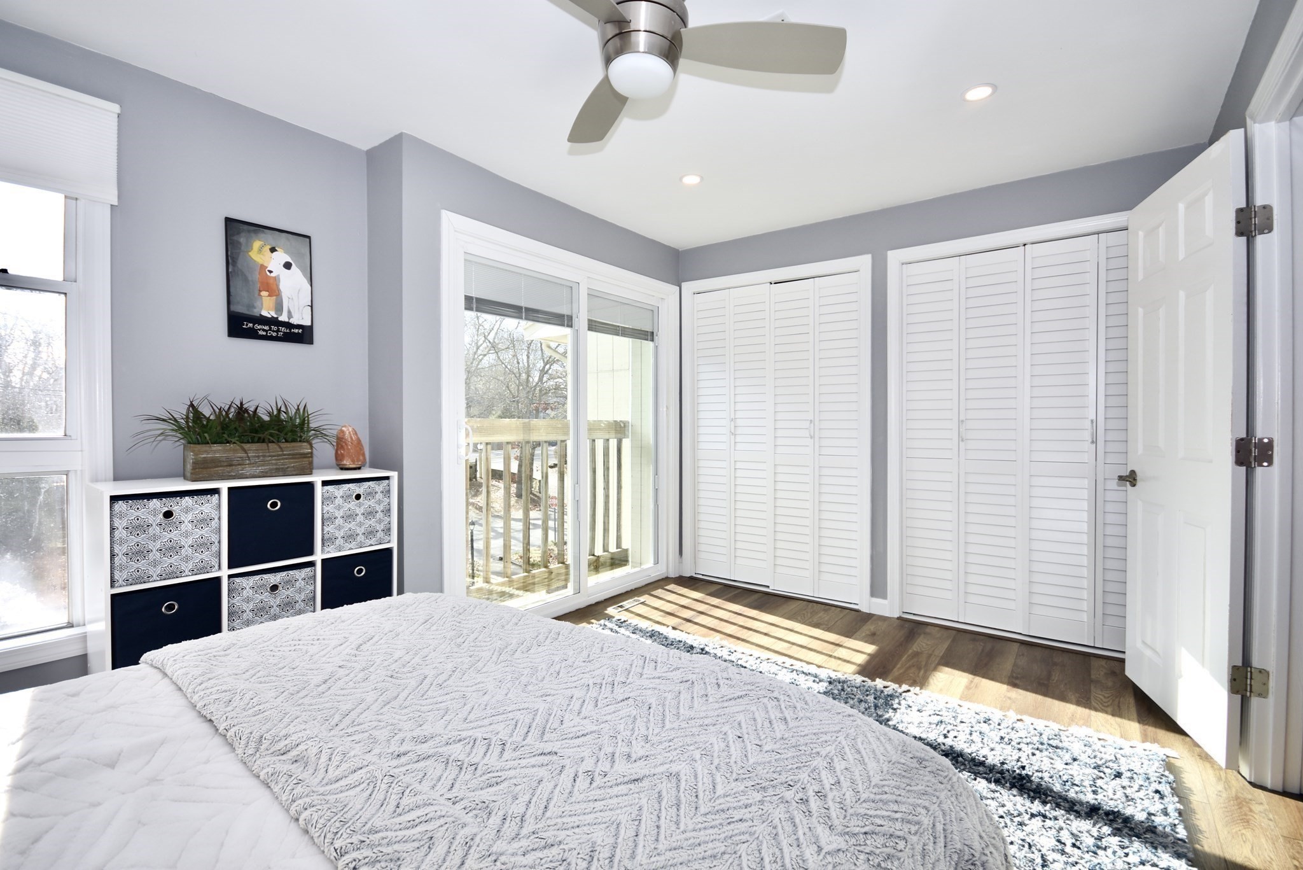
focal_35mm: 15
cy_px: 435
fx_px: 543
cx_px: 652
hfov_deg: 100.4
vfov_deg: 77.4
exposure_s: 1/125
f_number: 5.6
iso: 100
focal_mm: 10
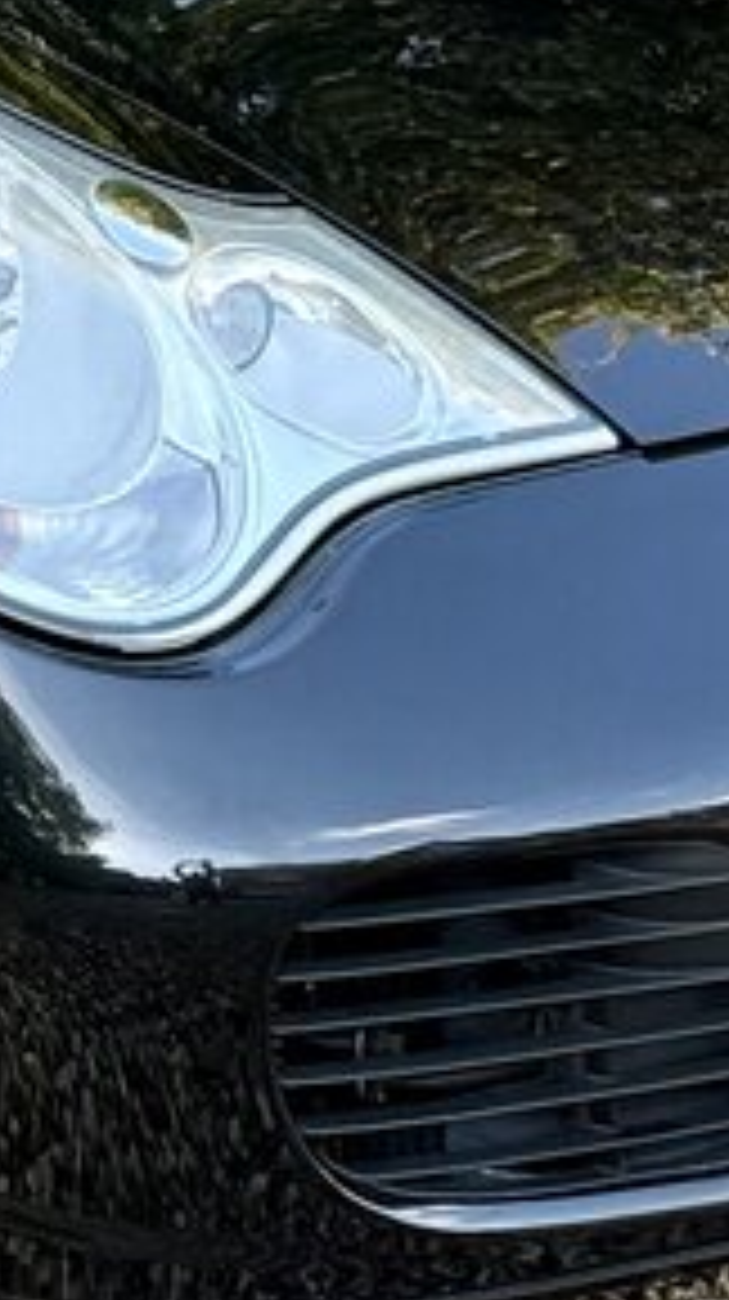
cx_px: -414
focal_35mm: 232
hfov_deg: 5.2
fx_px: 7994
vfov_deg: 9.3
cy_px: 256
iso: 100
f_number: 1.78
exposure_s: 1/331
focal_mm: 6.76
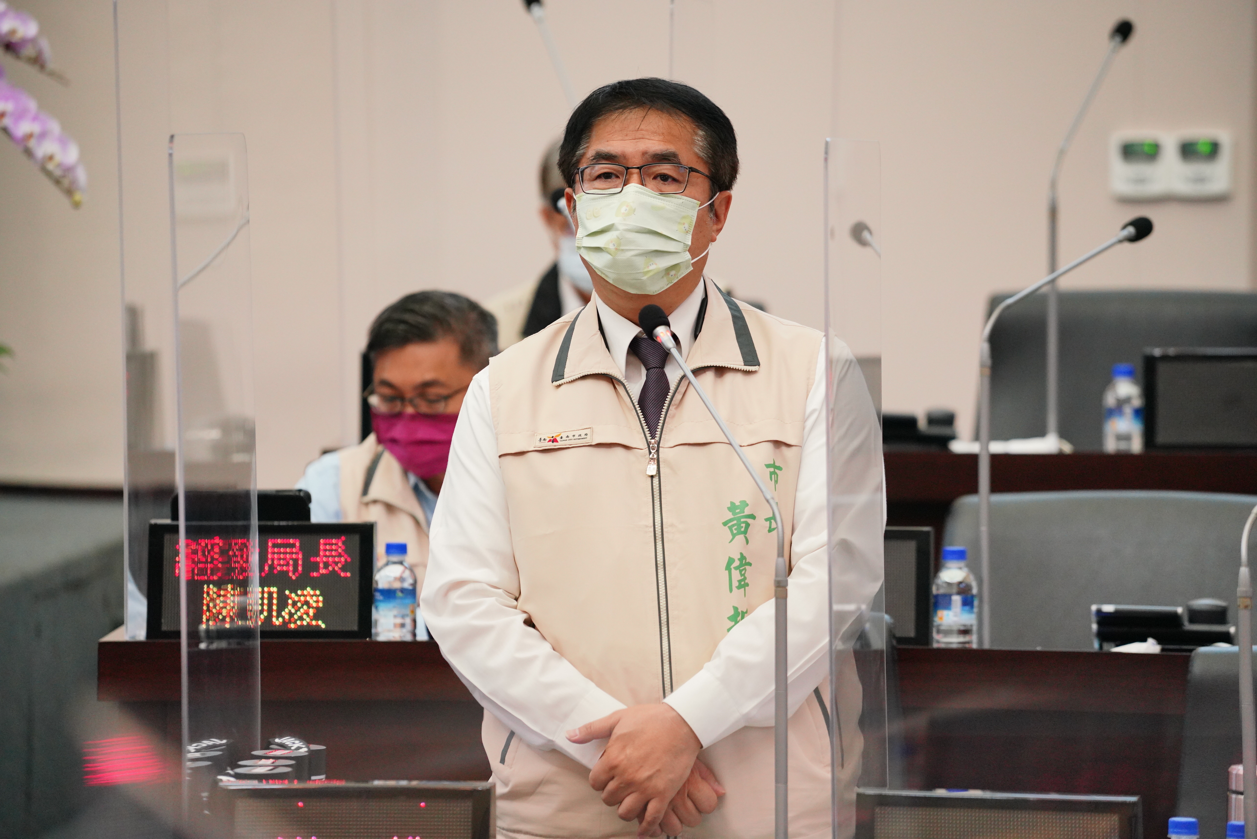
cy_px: 420
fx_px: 6984
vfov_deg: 6.9
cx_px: 628
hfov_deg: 10.3
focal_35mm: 200
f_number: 4
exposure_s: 1/200
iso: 3200
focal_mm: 200
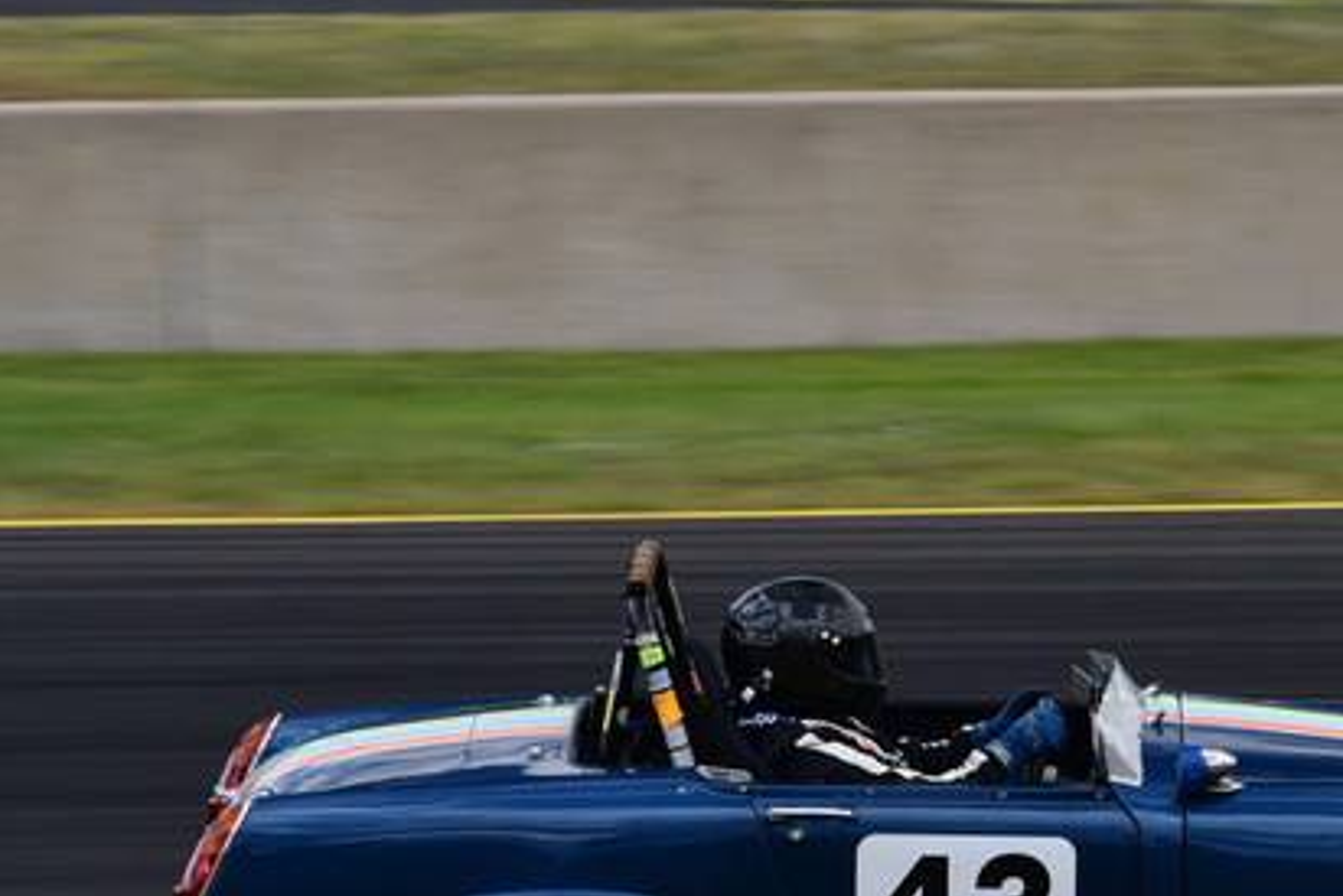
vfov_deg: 3.9
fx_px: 13247
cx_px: 1190
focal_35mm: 355
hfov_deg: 5.8
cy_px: 674
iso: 320
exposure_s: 1/250
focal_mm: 122
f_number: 11
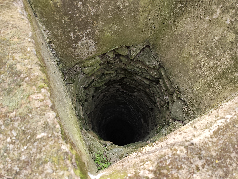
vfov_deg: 58.9
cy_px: 90
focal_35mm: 23
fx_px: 158
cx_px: 119
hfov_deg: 73.9
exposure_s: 1/100
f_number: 1.65
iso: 50
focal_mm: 6.19
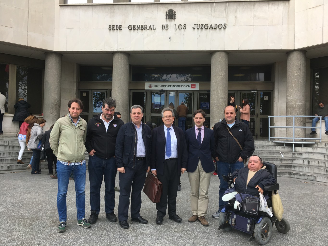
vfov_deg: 48.2
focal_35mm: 29
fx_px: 275
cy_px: 123
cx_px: 164
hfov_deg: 61.7
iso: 25
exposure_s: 1/353
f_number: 2.2
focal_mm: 4.15
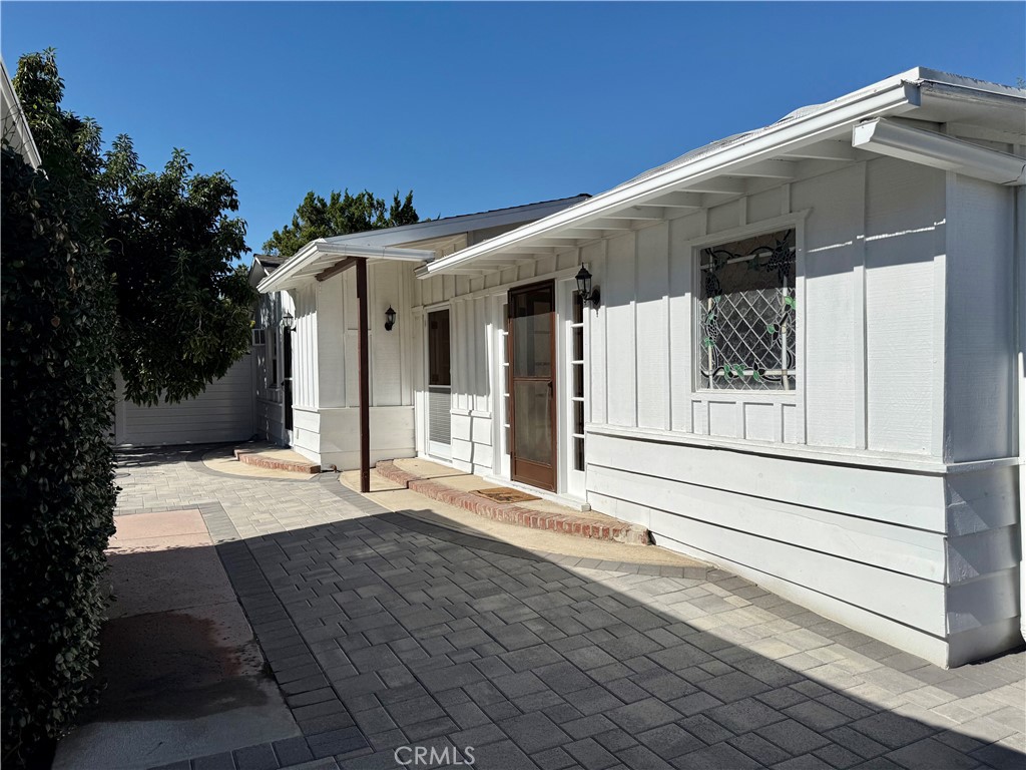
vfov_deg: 56.8
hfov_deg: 71.6
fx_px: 711
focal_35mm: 24
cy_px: 385
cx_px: 513
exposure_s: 1/14286
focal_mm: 6.76
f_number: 1.78
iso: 80
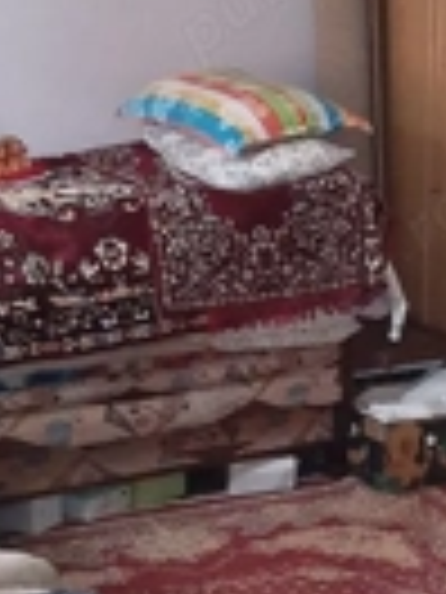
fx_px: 1357
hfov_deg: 18.3
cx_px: 414
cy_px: 351
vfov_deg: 24.7
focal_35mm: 79
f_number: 1.7
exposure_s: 1/20
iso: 640
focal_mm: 3.93
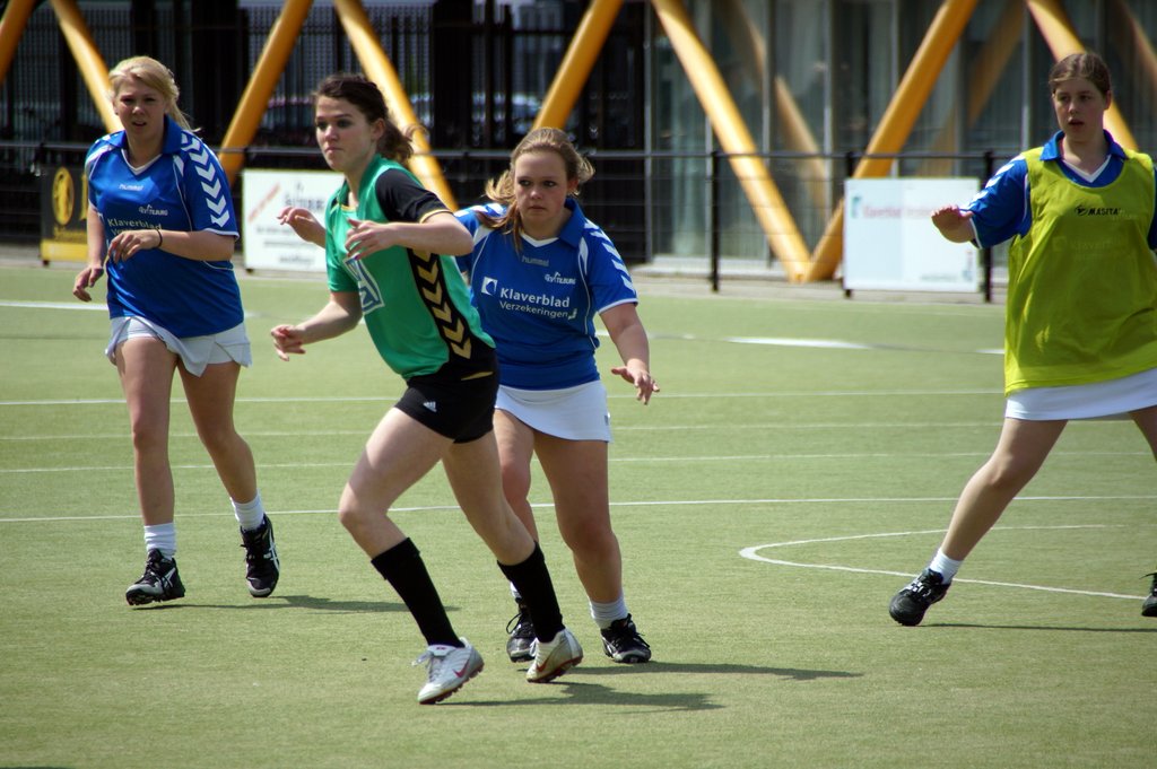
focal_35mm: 375
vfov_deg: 3.7
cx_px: 578
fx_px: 12042
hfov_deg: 5.5
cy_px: 384
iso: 200
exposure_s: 1/1000
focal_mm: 250
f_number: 6.3
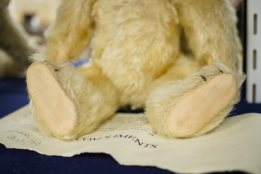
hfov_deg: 43.6
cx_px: 130
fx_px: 326
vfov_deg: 29.9
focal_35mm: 45
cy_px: 87
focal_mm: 30
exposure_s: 1/125
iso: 1250
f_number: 6.3
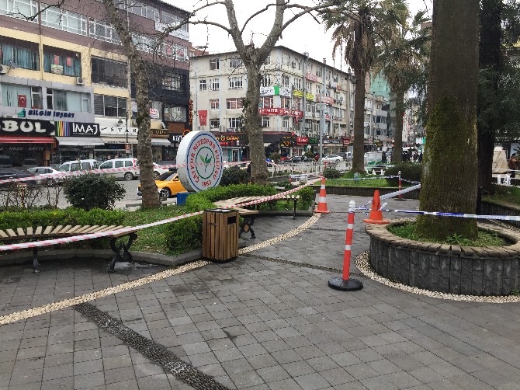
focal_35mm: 29
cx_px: 260
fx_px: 435
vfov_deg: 48.2
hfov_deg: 61.7
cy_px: 195
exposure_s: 1/148
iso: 32
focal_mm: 4.15
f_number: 2.2
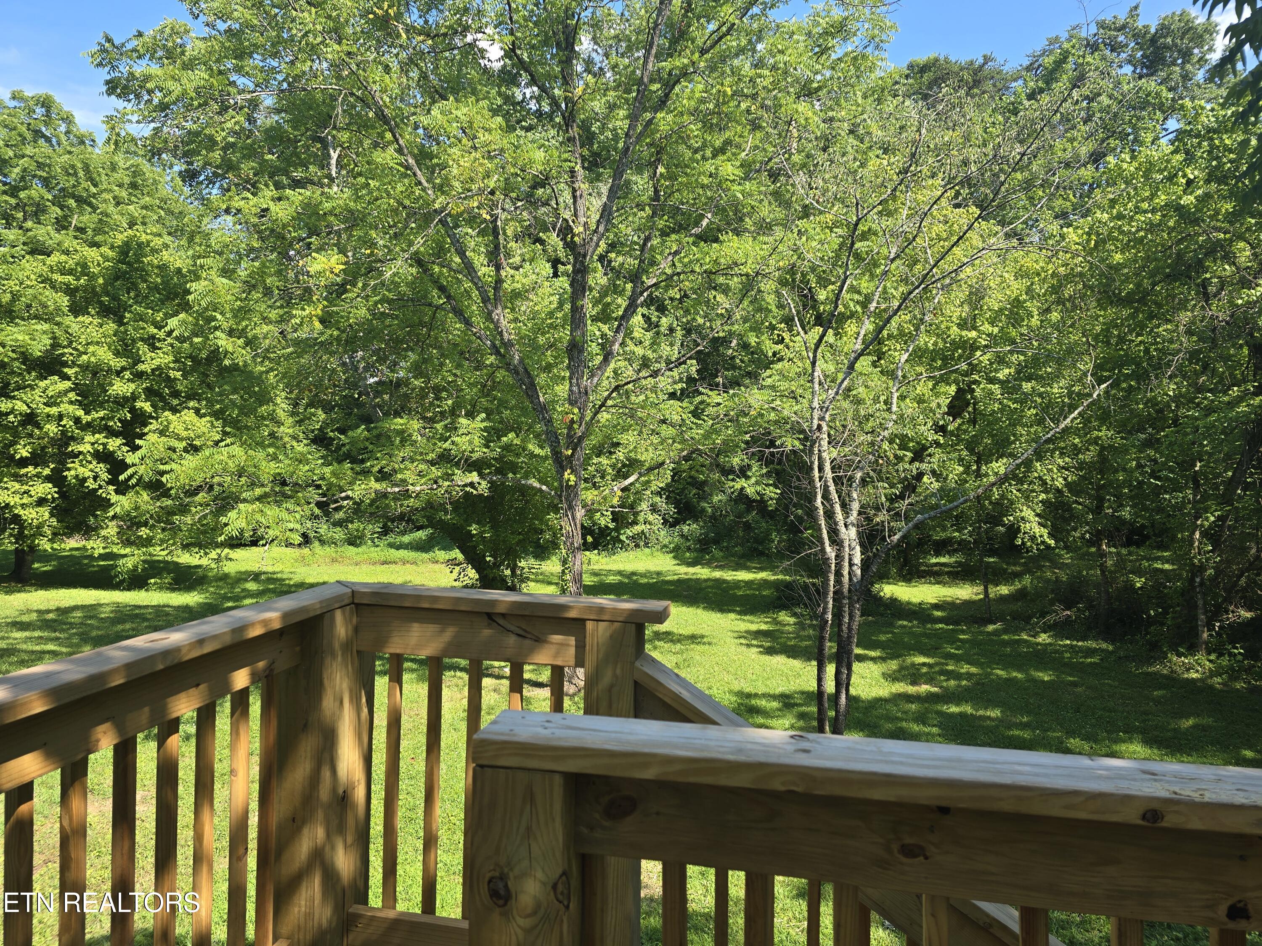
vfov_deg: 58.9
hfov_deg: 73.9
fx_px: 839
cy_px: 473
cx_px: 631
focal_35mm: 23
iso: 12
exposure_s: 1/230
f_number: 1.7
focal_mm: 6.3
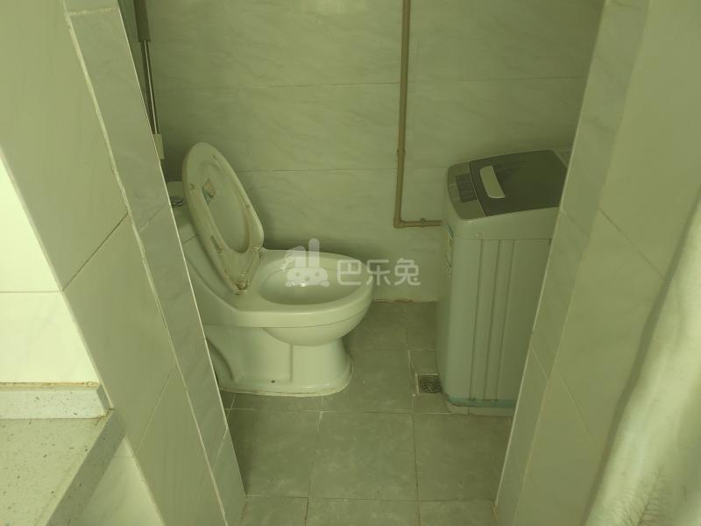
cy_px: 263
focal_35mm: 23
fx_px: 466
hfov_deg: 73.9
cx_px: 350
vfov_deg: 58.9
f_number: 1.9
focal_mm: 5.52
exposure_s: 1/60
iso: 1250
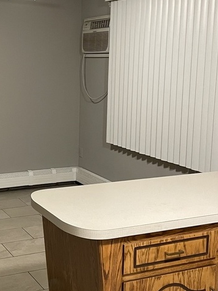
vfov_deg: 32.7
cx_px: 34
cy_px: 141
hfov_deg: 24.3
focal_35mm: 59
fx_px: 495
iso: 400
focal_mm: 4.2
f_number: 1.6
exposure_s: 1/60
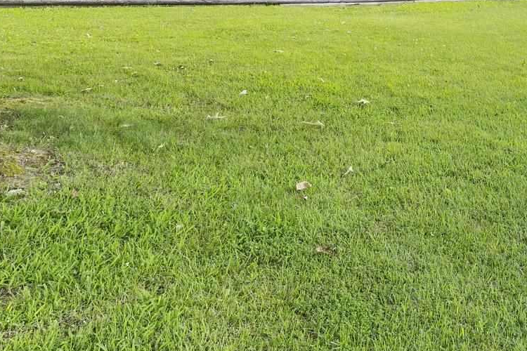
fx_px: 732
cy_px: -148
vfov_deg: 22.9
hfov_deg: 36.5
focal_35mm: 50
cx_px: 499
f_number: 9
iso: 200
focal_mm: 10
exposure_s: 1/8
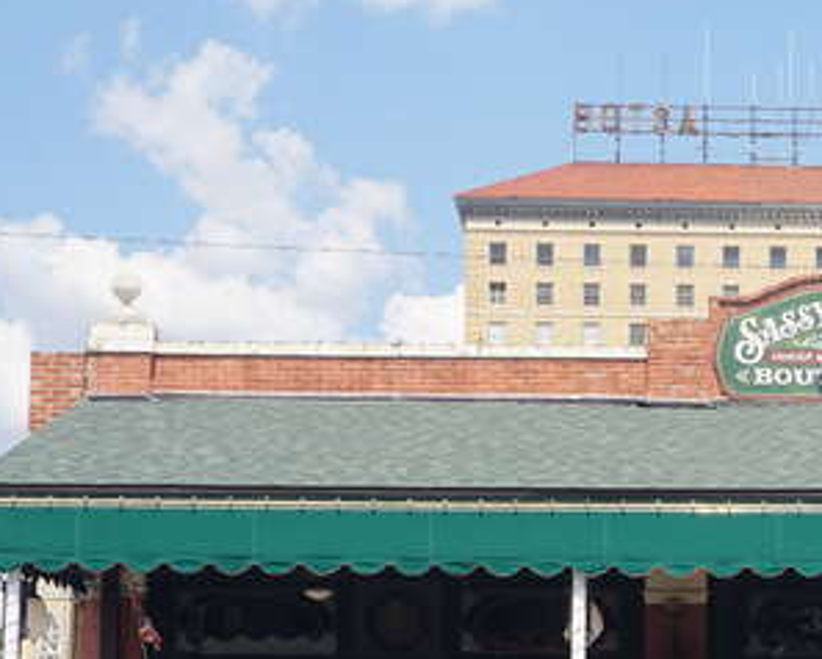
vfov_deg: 14.9
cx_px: 828
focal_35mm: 102
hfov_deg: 18.3
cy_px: 569
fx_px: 2489
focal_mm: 27
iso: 100
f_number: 11
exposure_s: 1/125
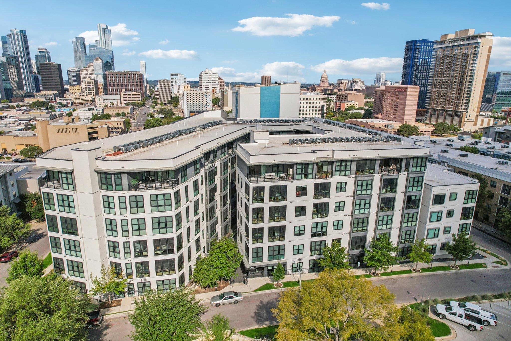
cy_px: 170
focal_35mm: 22
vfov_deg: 57.2
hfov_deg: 78.6
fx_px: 312
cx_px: 256
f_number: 2.8
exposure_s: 1/3200
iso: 140
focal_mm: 8.38
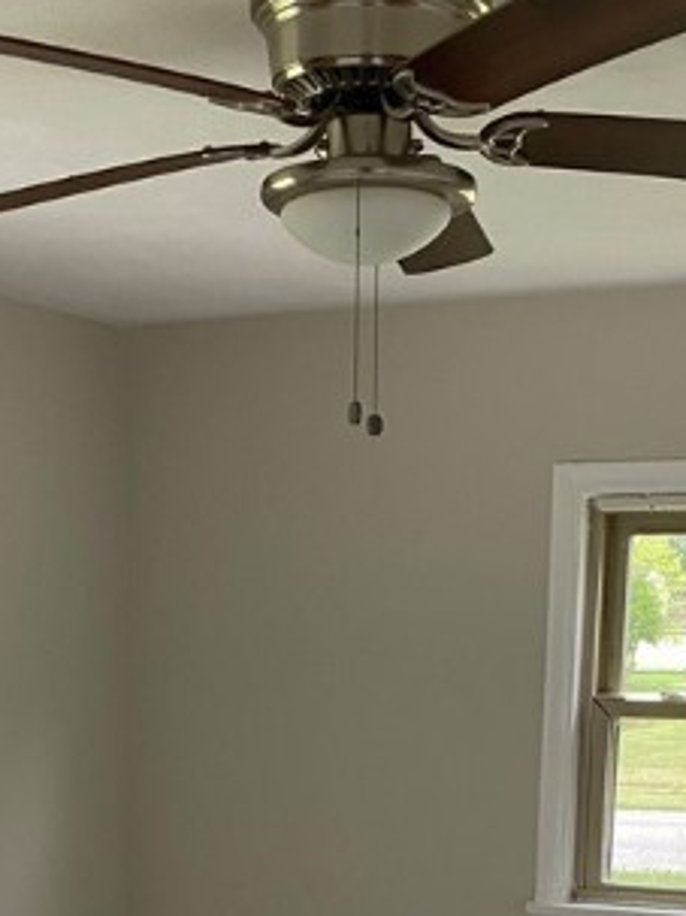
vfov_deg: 26.2
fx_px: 1745
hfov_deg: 22.2
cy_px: 1094
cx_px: 335
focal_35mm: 66
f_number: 1.8
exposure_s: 1/60
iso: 80
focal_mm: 4.25
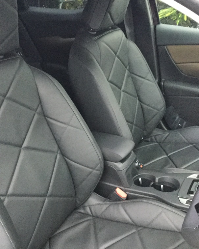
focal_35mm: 41
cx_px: 74
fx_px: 302
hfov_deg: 36.3
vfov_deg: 44.8
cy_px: 123
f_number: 2.4
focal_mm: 3.3
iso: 320
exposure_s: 1/15
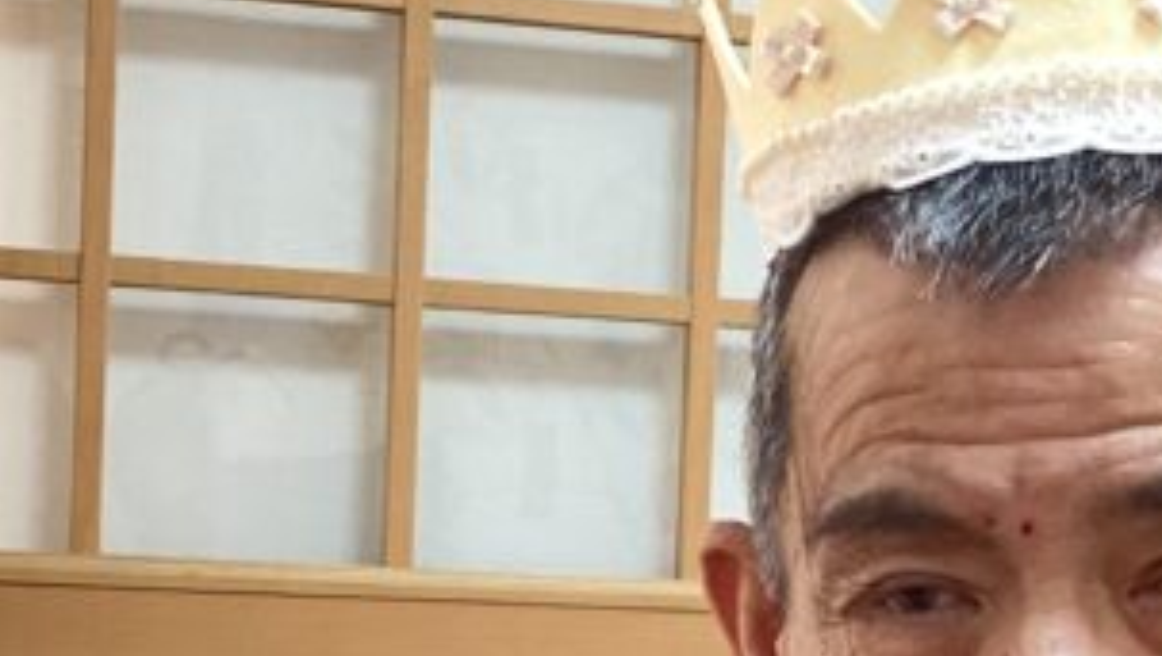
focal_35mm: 114
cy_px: 671
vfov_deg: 10.6
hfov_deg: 18.4
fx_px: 3515
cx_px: 1097
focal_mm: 3.3
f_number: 2.4
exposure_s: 1/40
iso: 250
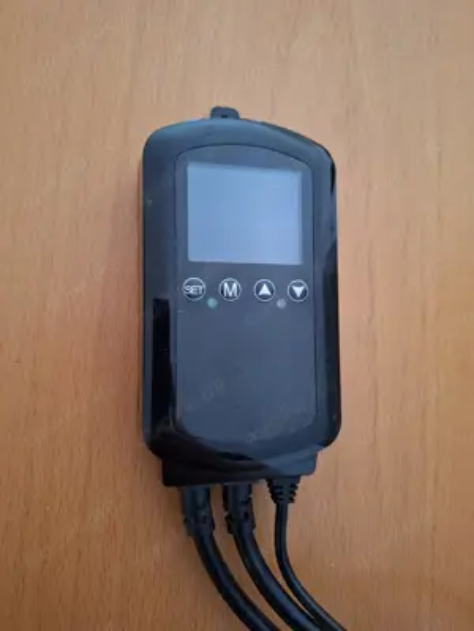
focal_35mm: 23
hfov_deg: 58.9
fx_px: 420
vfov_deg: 73.9
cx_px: 237
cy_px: 316
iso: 400
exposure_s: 1/20
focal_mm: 5.54
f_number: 1.8
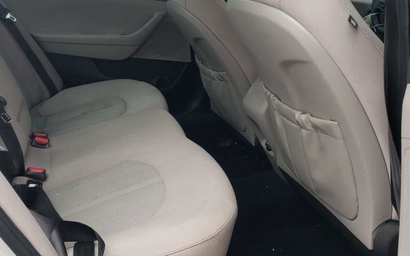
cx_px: 139
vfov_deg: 29.0
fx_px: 492
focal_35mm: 44
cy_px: 85
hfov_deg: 44.7
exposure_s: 1/333
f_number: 1.5
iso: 50
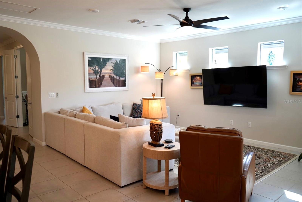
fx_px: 243
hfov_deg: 63.6
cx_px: 151
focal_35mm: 29
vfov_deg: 45.0
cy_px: 101
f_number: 4
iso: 500
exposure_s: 1/160
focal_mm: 29
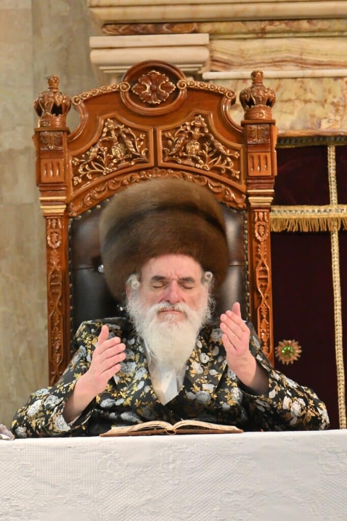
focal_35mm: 180
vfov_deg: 11.4
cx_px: 174
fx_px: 2604
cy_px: 260
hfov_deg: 7.6
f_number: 4
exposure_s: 1/320
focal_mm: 120
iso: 1600
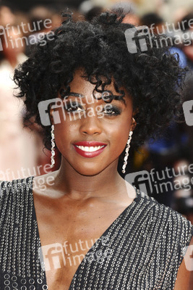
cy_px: 145
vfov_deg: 13.0
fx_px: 1265
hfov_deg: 8.7
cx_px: 96
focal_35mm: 158
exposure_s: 1/200
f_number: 5
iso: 320
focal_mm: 105
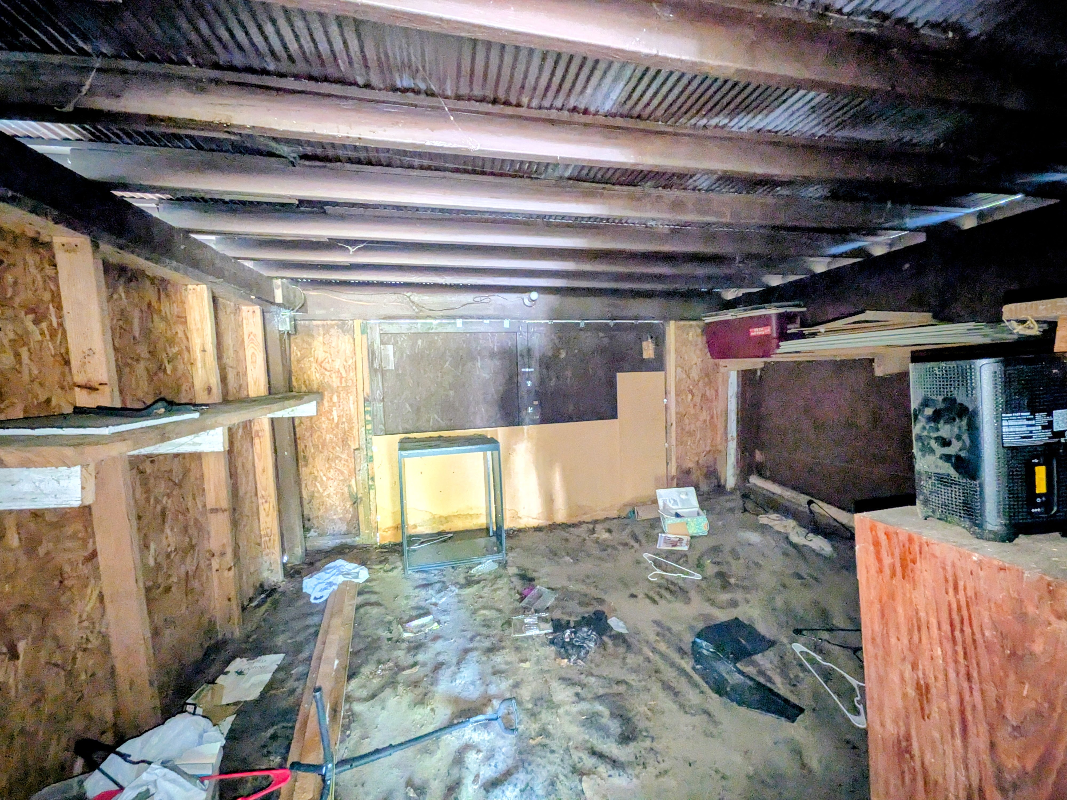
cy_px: 400
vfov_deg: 85.7
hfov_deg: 102.1
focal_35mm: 14
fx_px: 432
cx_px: 534
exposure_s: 1/27
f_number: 2.2
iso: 1384
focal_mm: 1.85
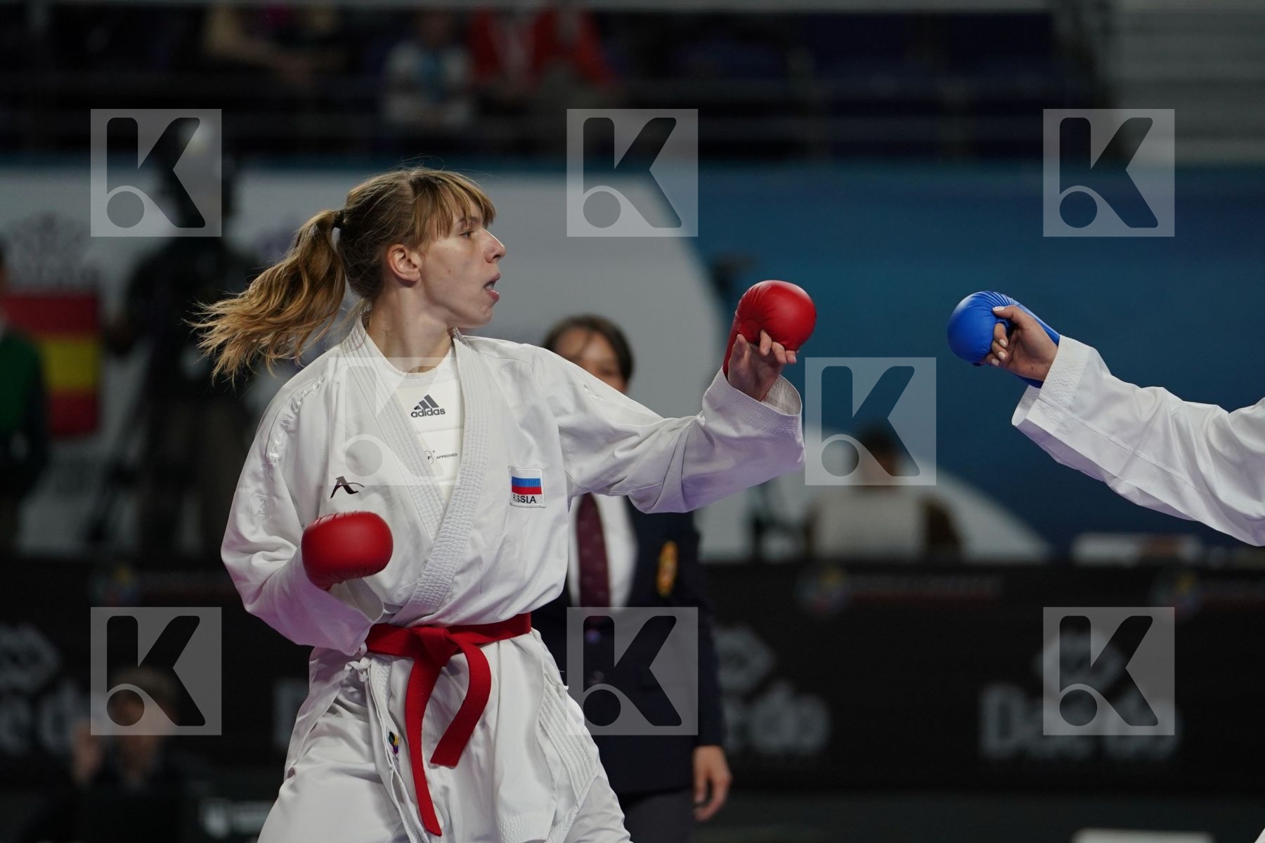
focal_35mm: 291
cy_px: 422
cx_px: 632
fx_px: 10225
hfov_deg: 7.1
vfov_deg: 4.7
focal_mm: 194
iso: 1000
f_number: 2.8
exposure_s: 1/1000
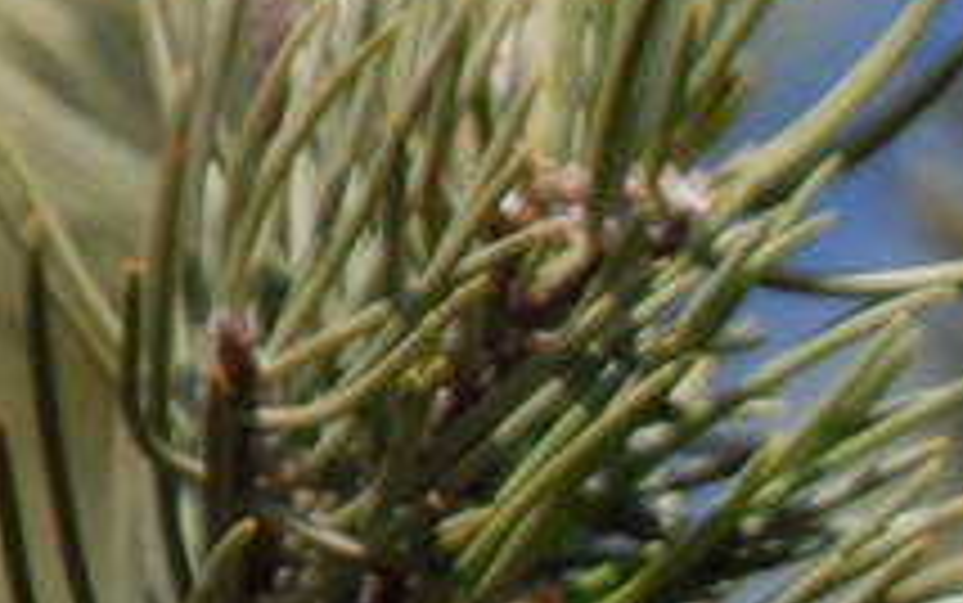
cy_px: 934
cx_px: 1755
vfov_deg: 0.6
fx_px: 57769
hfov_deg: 1.0
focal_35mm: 2200
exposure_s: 1/320
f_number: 9
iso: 400
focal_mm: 300
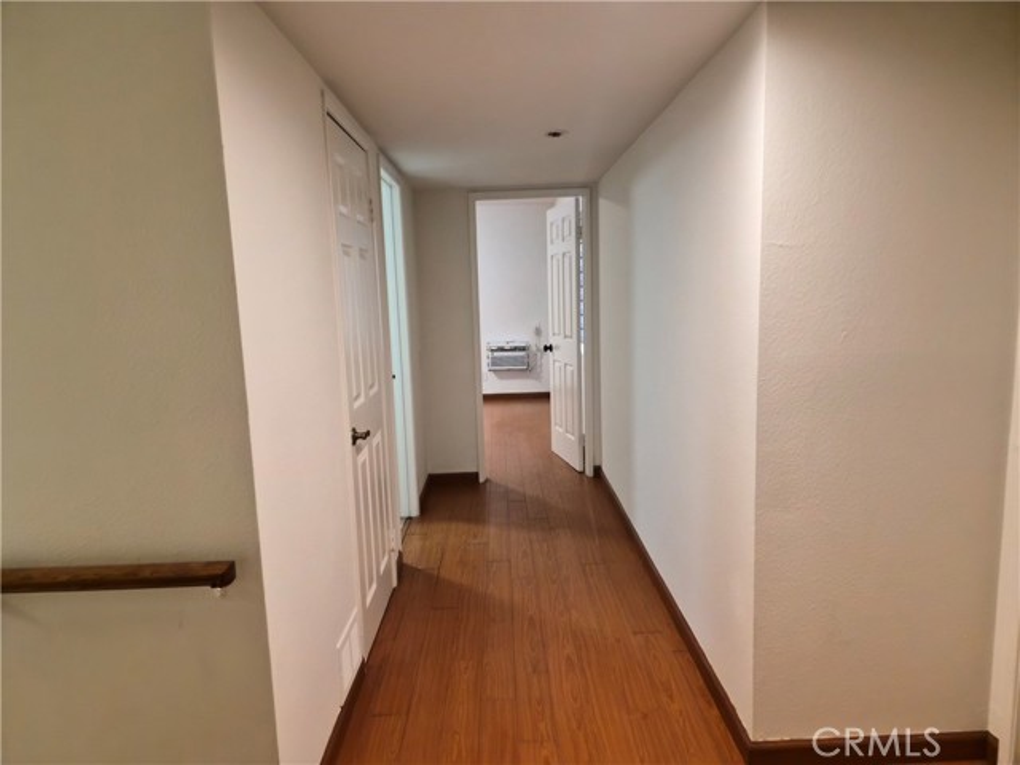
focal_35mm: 23
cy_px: 382
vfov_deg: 58.9
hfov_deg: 73.9
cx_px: 510
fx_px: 678
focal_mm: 5.4
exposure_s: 1/120
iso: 640
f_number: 1.8
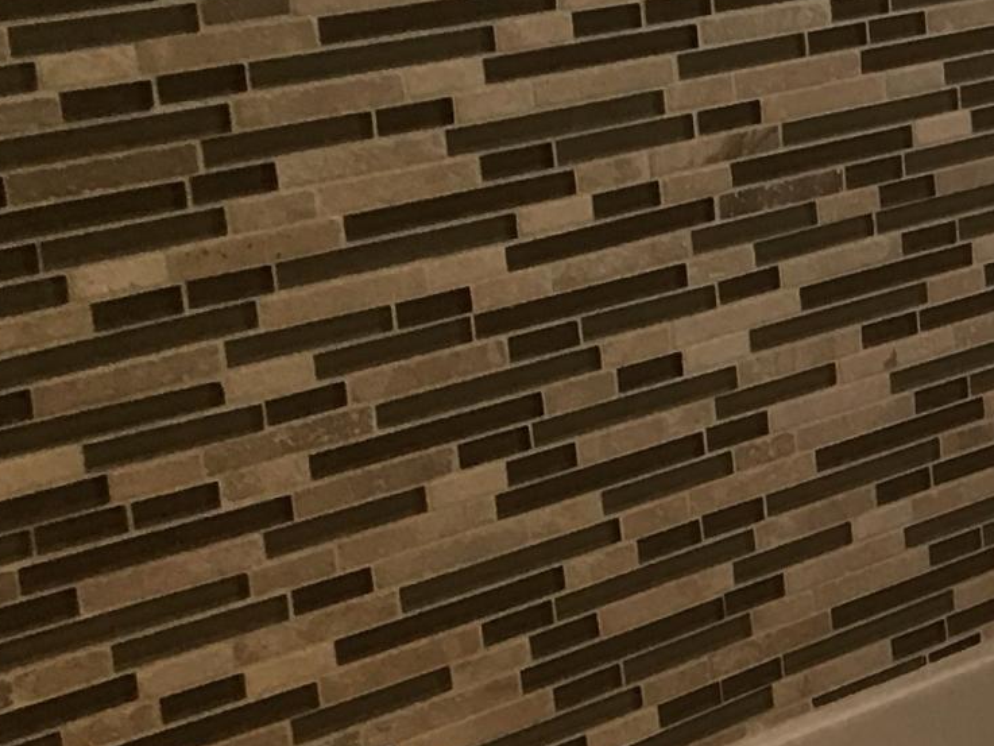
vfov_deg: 12.5
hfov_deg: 14.4
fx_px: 3389
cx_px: 1873
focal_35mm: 118
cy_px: 572
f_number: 2.2
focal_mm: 4.15
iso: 25
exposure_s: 1/30
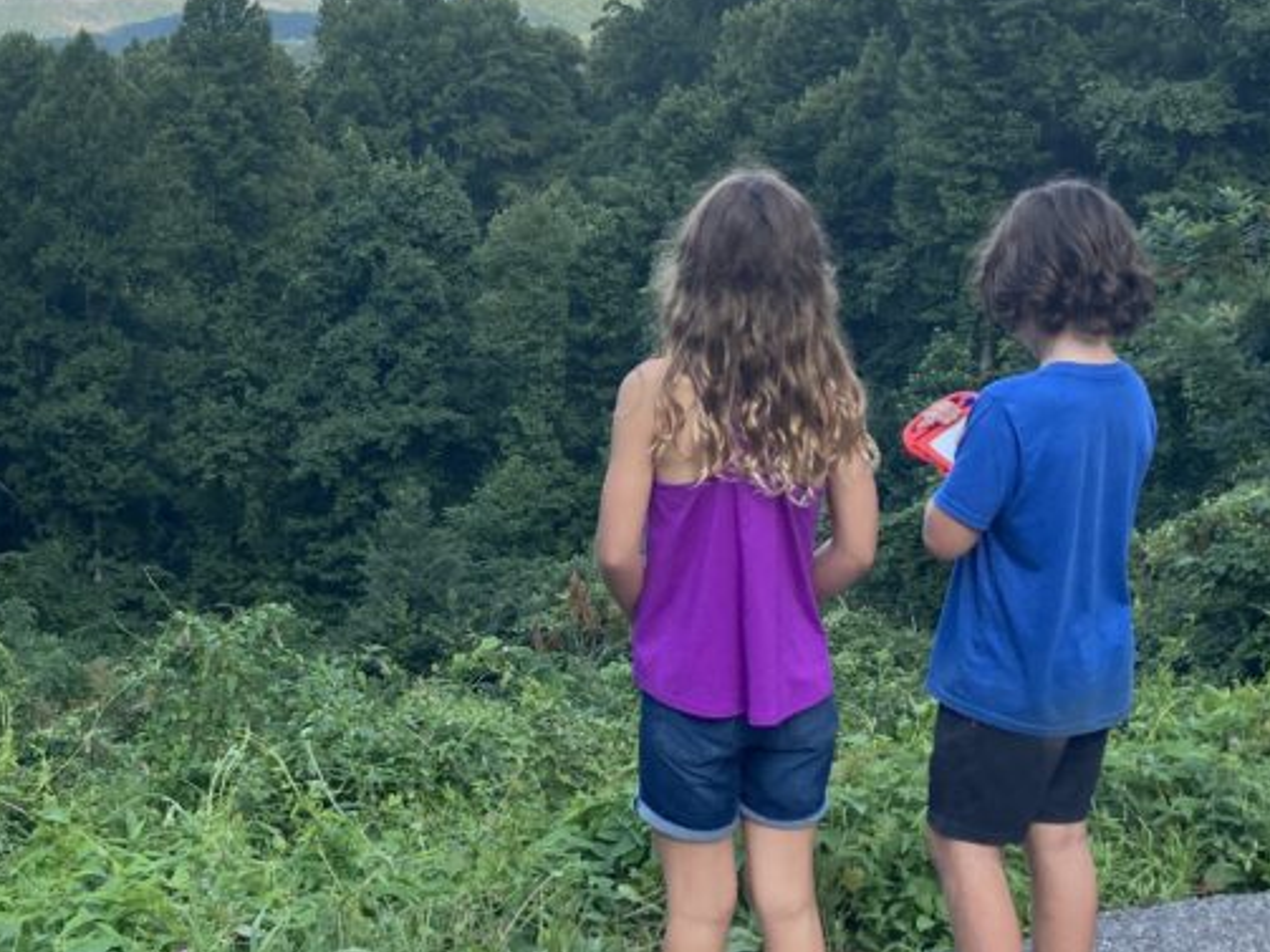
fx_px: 2091
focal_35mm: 57
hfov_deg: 33.5
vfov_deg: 25.5
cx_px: 429
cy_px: 285
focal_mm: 3.99
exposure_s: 1/867
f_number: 1.8
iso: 20
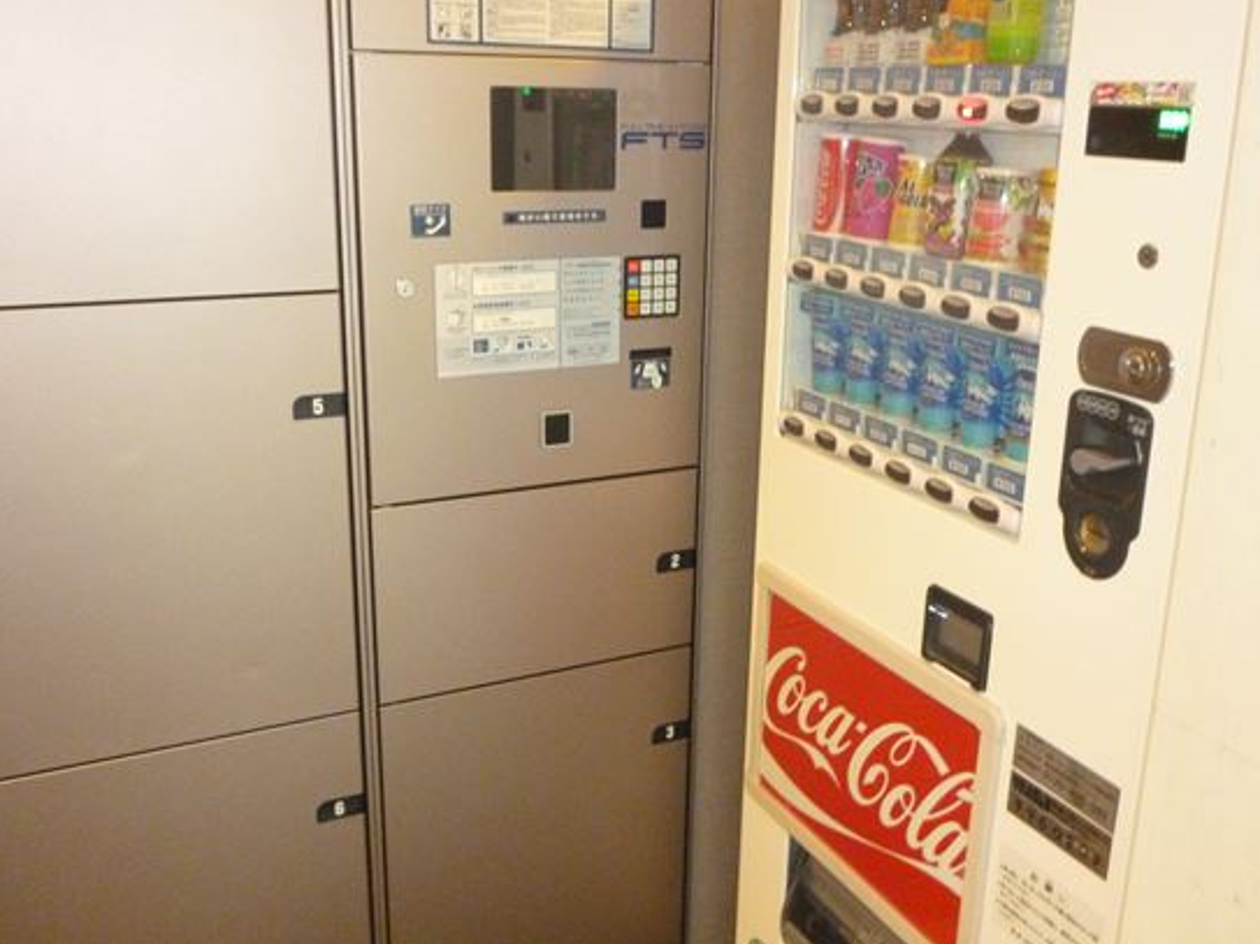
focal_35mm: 33
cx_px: 666
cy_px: 438
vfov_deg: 42.9
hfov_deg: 55.3
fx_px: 1201
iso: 800
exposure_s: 1/13
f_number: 3.1
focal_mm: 5
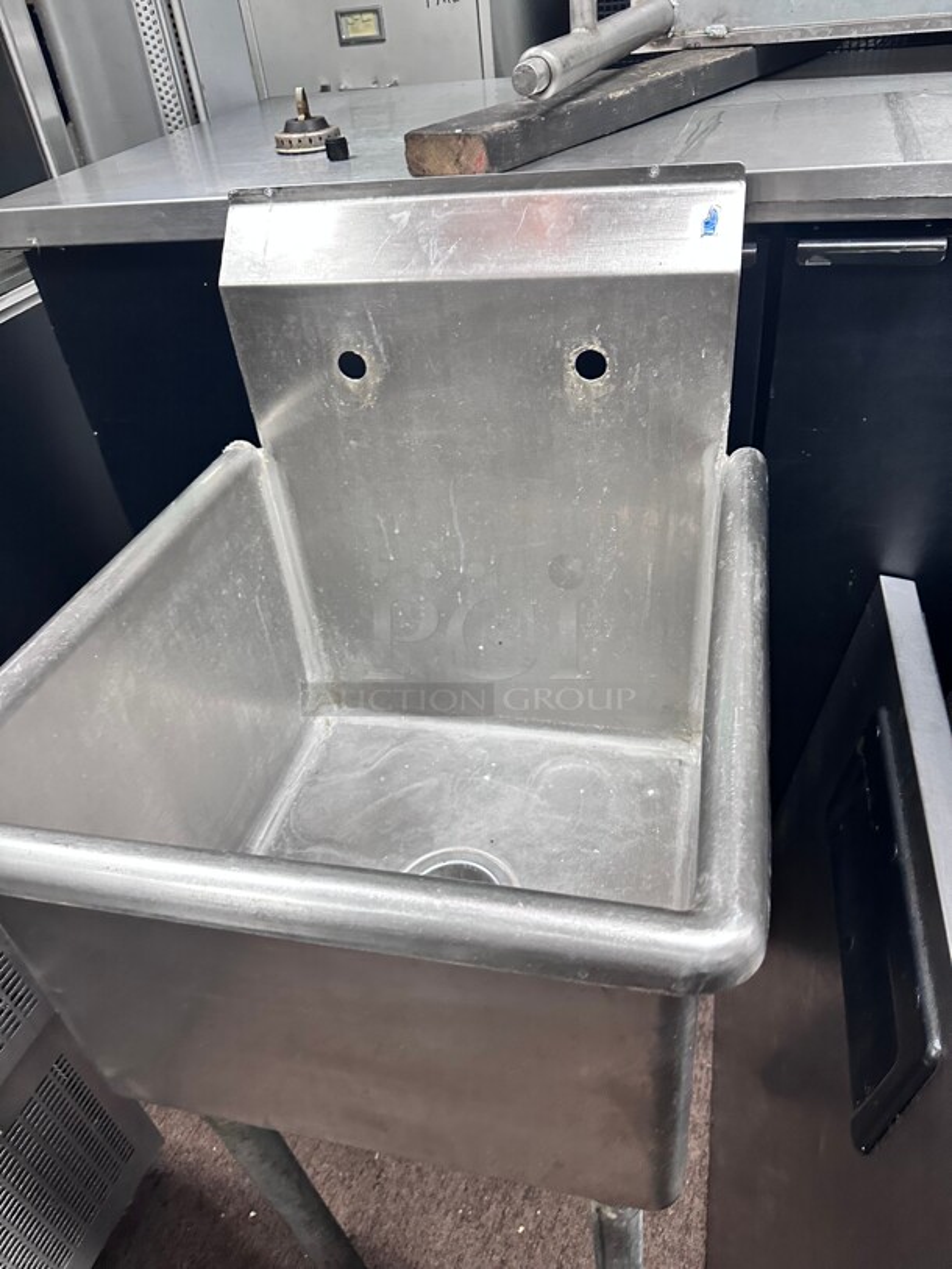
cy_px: 634
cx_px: 476
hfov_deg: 56.8
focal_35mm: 24
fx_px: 880
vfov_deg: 71.6
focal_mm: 6.86
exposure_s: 1/60
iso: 400
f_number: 1.78
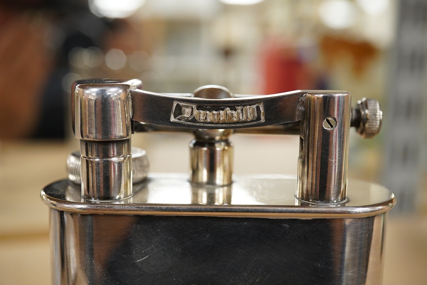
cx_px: 214
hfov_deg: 43.6
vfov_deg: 29.9
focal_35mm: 45
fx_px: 534
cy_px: 142
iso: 2500
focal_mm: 30
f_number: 8
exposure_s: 1/160
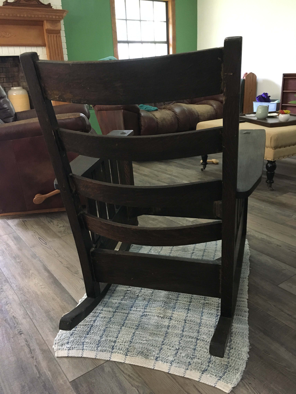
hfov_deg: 48.2
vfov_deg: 61.7
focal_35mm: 29
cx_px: 148
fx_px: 331
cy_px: 197
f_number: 2.2
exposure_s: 1/30
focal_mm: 4.15
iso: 200
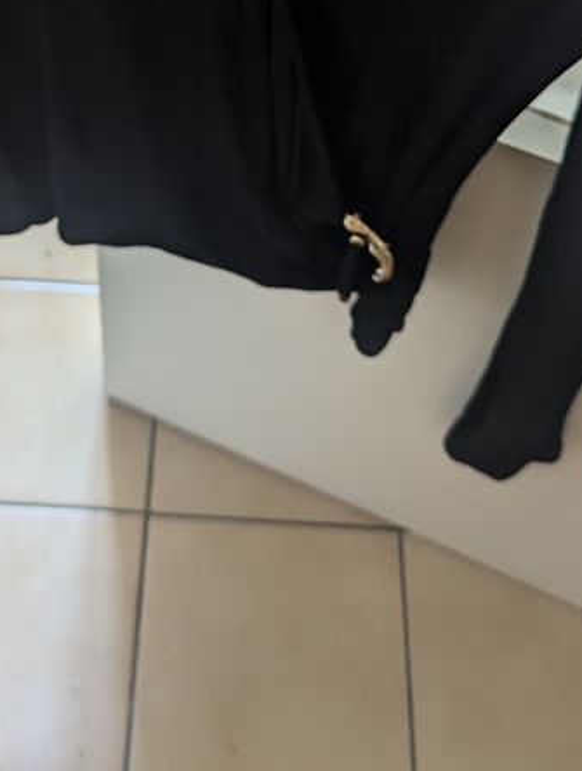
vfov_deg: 32.4
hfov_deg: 27.1
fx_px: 1206
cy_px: -14
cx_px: 234
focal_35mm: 54
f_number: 1.85
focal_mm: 6.81
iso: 356
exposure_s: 1/77.3
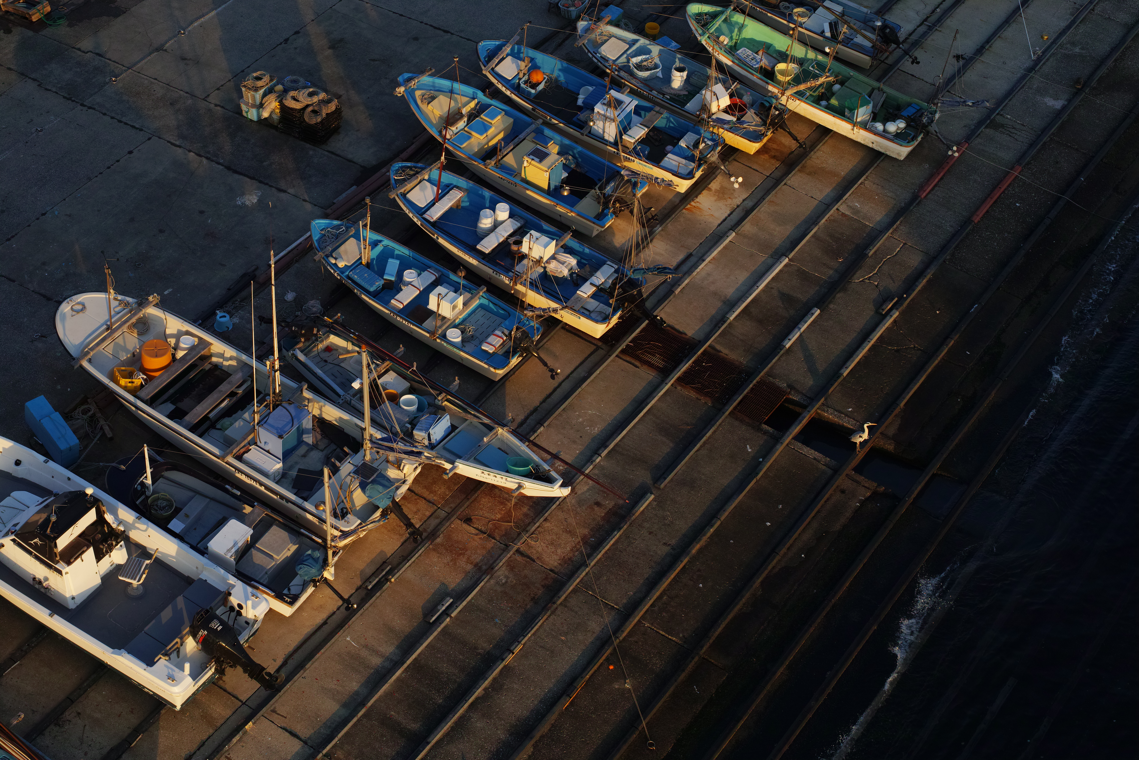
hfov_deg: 30.5
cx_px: 570
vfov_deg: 20.6
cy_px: 380
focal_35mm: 66
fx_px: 2088
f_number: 8
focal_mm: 50
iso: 100
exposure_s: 1/125
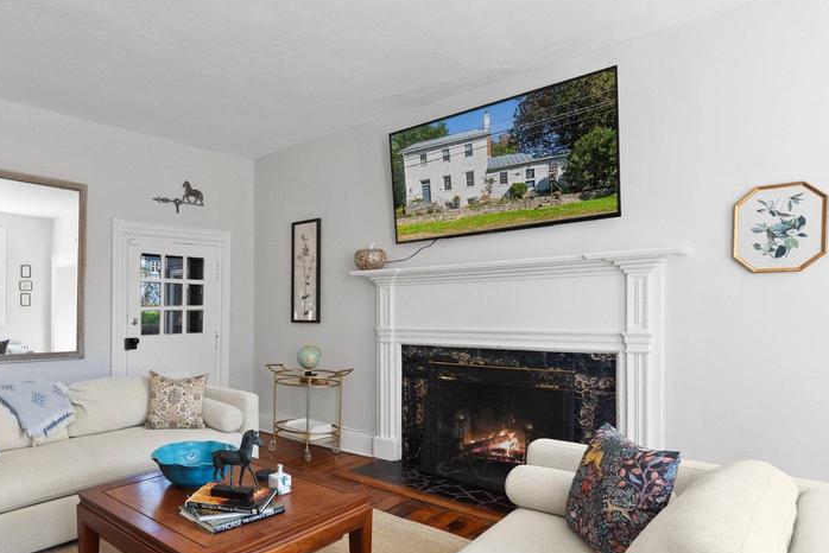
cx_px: 240
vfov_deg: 57.2
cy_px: 302
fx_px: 507
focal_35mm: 22
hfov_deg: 74.6
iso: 800
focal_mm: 10
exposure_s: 1/10
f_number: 8
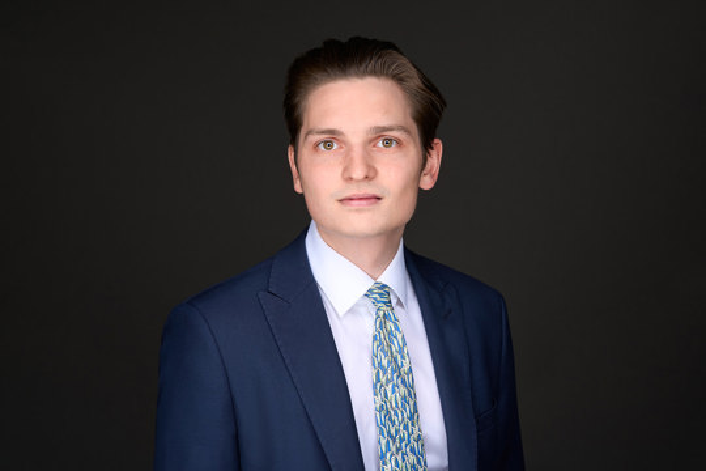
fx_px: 1667
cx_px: 353
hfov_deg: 23.9
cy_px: 236
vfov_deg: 16.1
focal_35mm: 85
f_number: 8
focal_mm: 85
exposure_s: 1/400
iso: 100
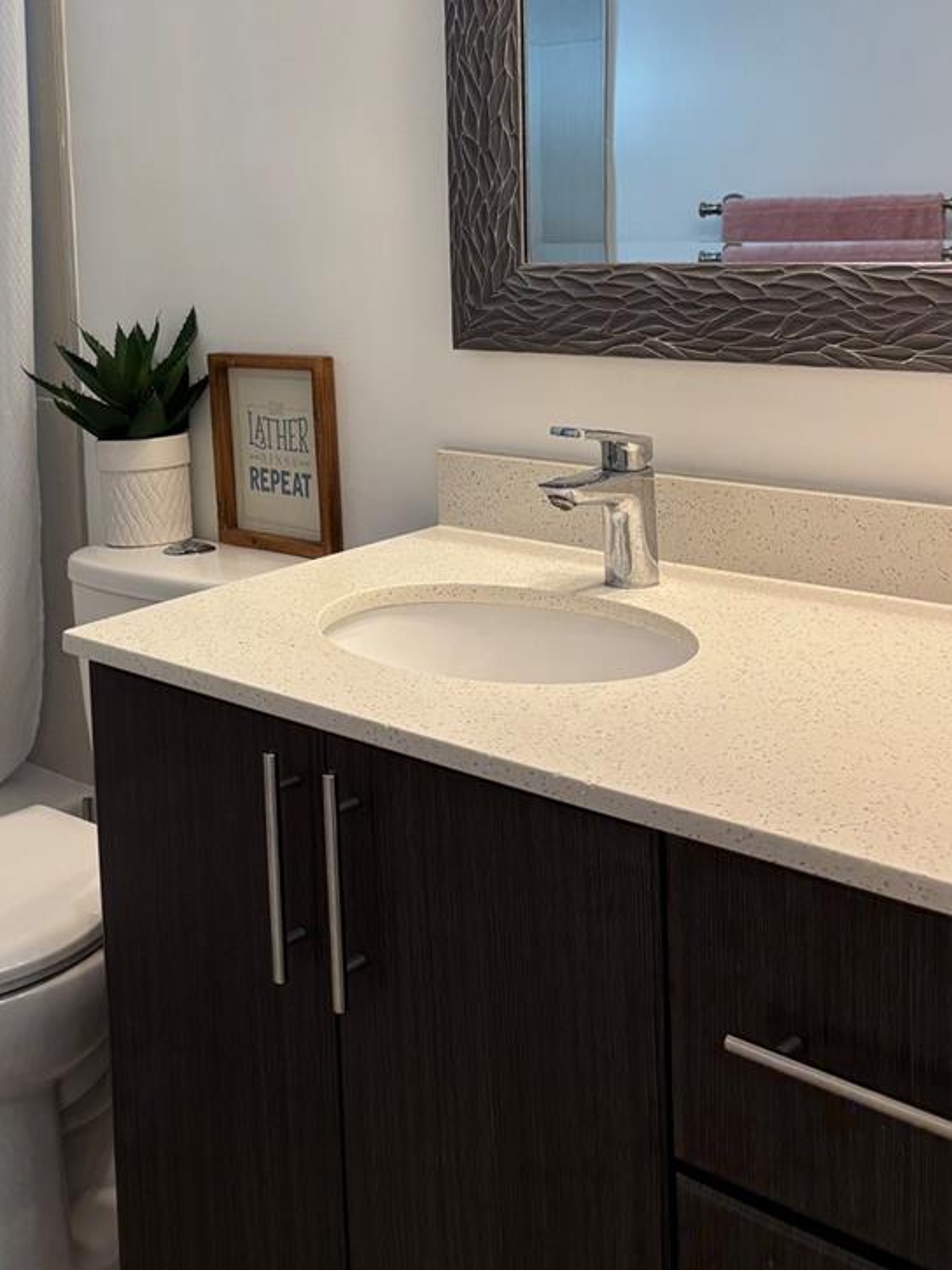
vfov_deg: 42.5
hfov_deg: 32.9
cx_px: 242
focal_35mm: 43
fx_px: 1578
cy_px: 317
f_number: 1.6
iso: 80
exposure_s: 1/120
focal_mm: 5.96
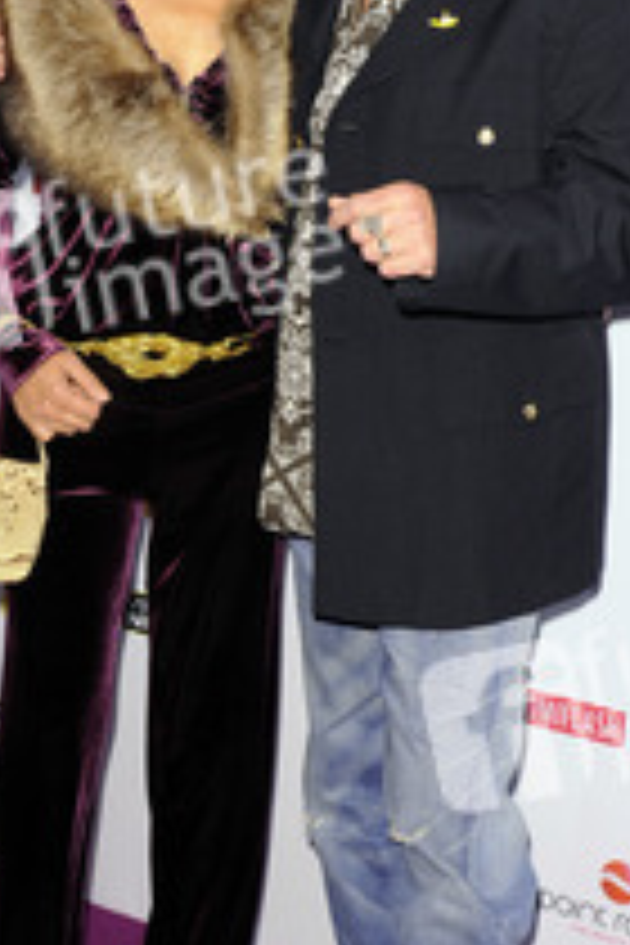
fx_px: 2100
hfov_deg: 17.0
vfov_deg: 25.4
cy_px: 482
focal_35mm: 80
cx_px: 245
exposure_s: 1/160
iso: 1000
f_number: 5.6
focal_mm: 42
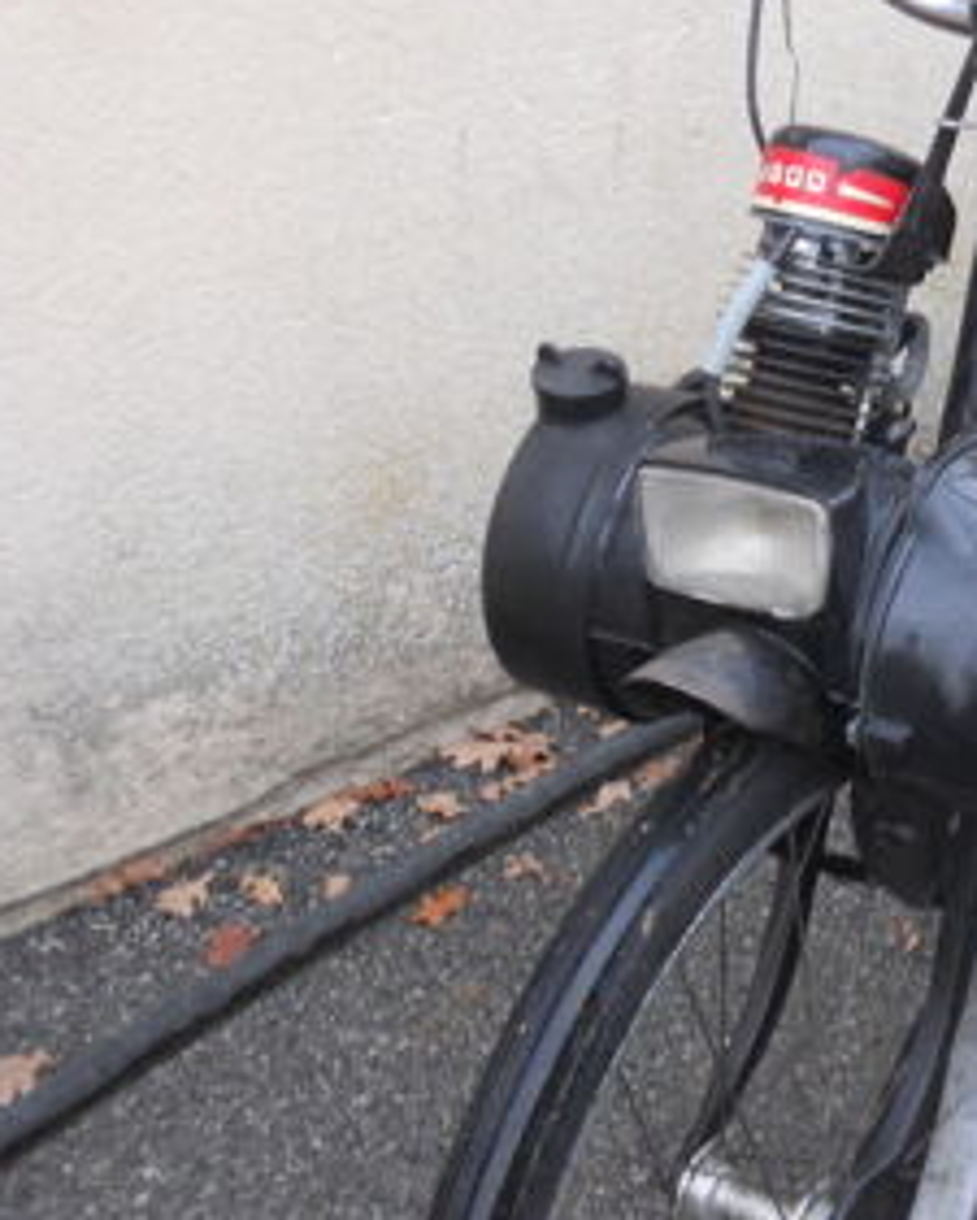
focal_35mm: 90
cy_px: 447
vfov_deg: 21.2
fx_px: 3251
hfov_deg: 16.7
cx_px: 994
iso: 125
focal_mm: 9.8
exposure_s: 1/30
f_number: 4.8
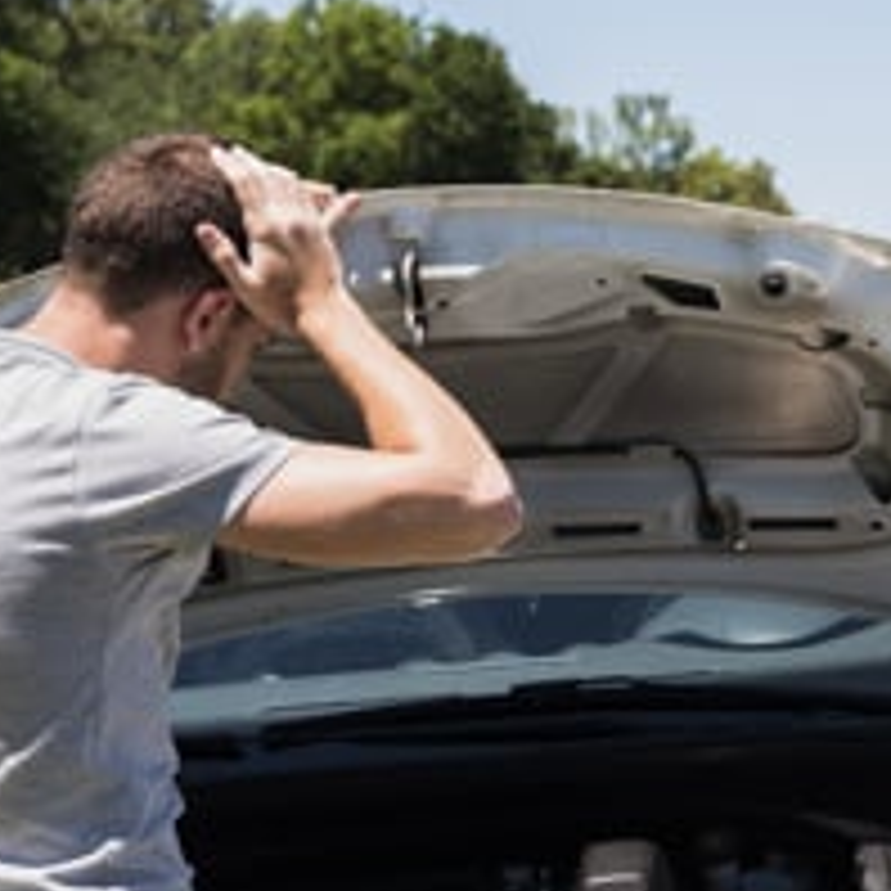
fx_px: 2970
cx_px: 1048
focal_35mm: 102
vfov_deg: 17.1
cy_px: 425
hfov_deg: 16.4
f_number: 4.5
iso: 80
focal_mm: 38
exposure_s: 1/400
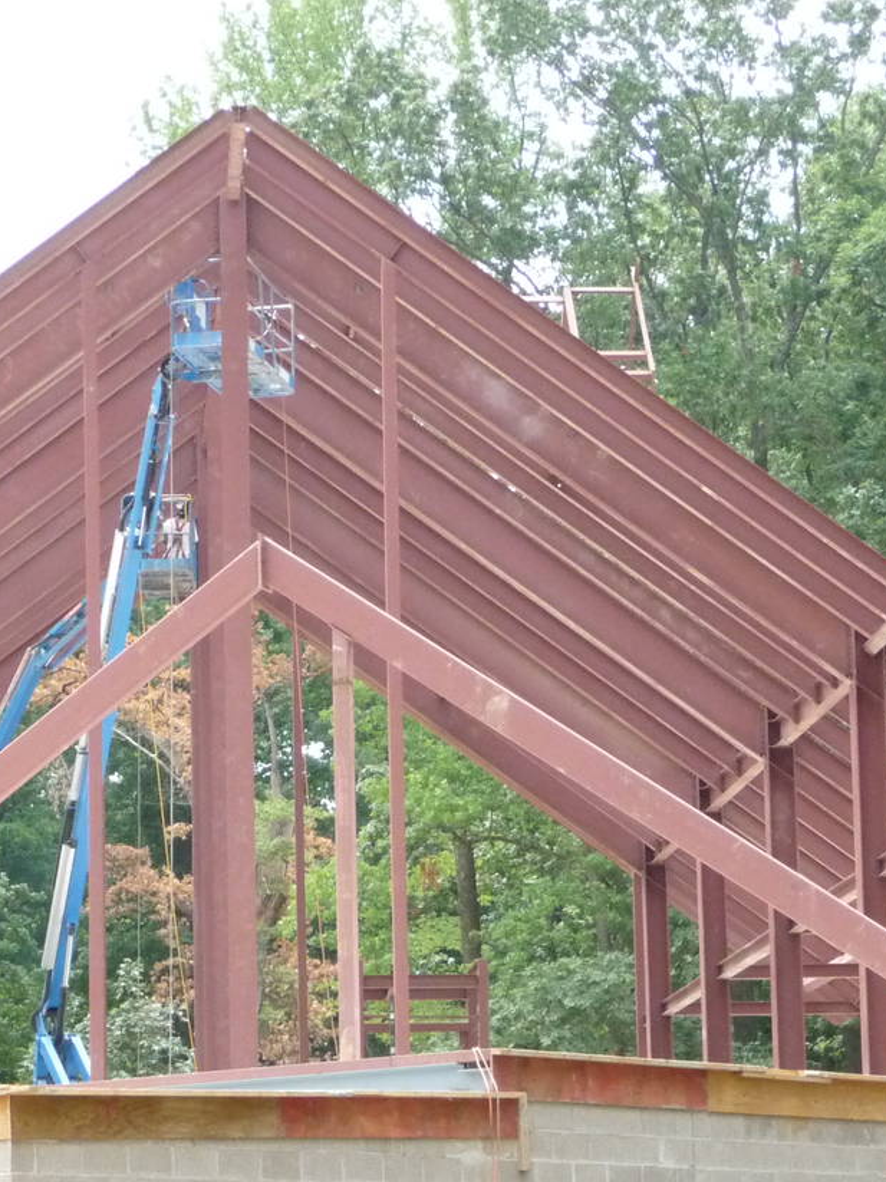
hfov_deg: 10.6
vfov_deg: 14.1
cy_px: 757
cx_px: 240
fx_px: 4779
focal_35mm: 140
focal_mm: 12.2
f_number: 4.6
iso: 400
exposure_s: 1/500
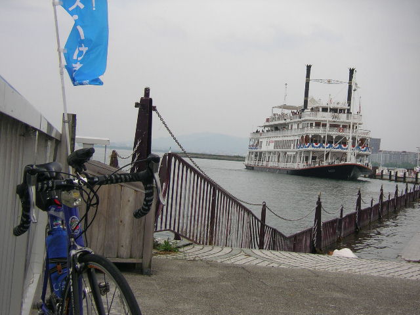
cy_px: 158
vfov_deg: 23.3
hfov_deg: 30.7
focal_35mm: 63
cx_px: 210
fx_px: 764
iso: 50
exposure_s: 1/320
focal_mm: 9.8
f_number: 3.4
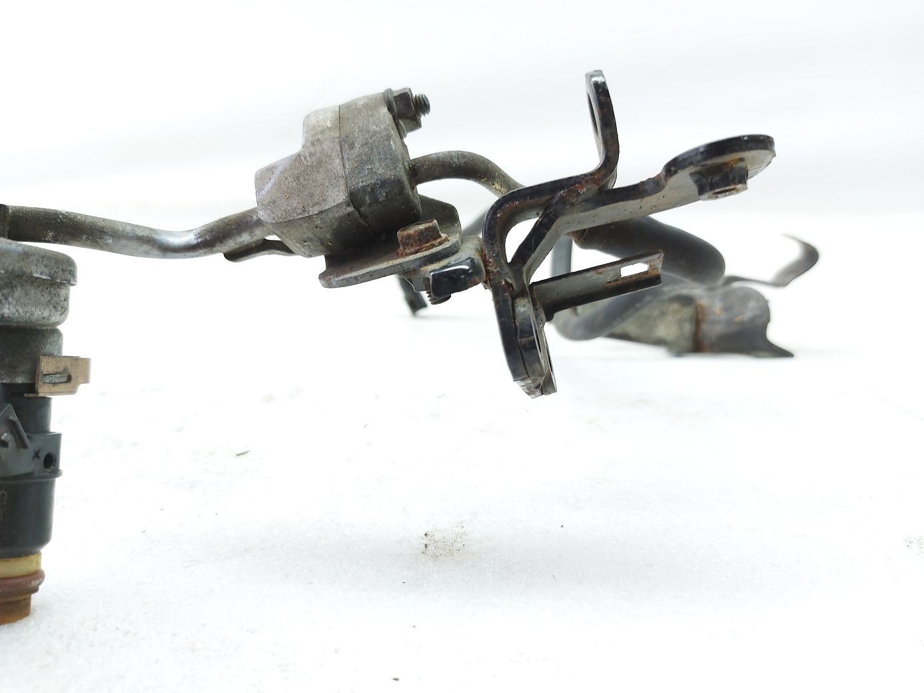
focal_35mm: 24
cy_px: 346
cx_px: 462
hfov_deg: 71.6
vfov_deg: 56.8
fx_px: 641
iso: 160
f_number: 1.8
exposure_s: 1/50
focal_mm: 5.23
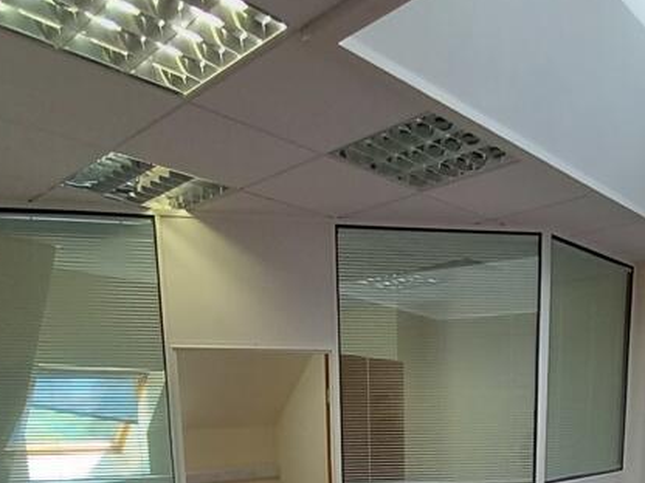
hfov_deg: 55.8
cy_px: 509
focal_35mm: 32
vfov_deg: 38.0
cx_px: 423
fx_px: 596
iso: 125
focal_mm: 1.13
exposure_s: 1/100
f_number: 2.2
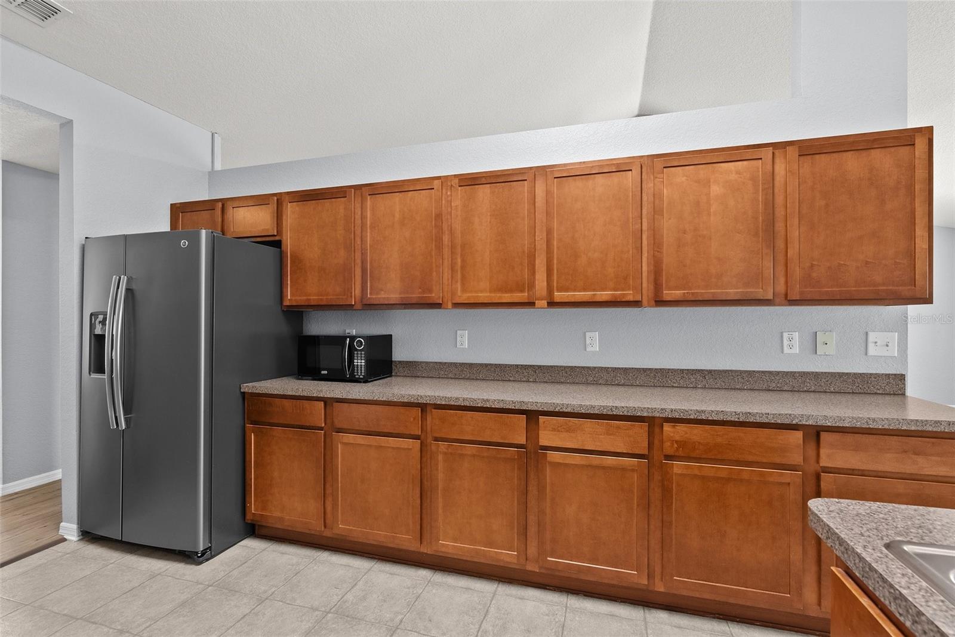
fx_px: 424
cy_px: 318
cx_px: 478
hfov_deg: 96.7
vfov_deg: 73.8
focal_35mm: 16
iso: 400
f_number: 8
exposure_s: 1
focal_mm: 16
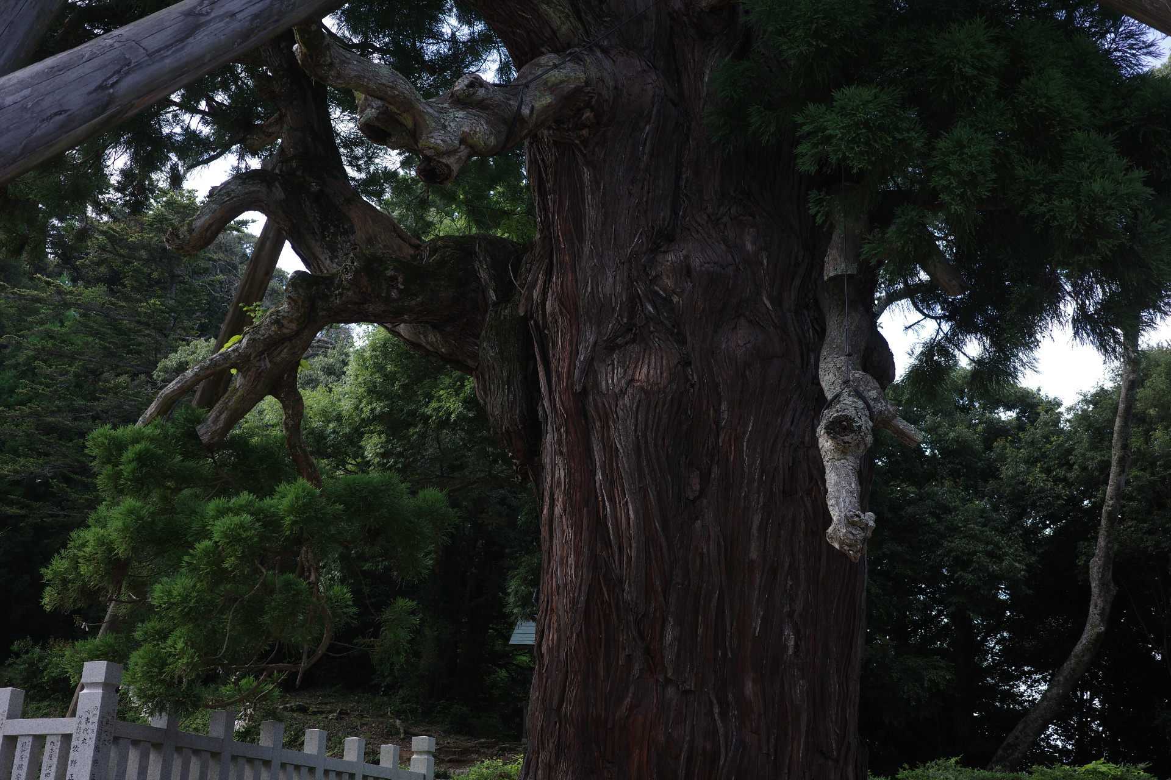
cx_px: 586
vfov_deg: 33.4
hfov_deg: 48.5
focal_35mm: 40
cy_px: 390
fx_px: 1301
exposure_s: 1/400
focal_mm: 26
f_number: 2.8
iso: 100
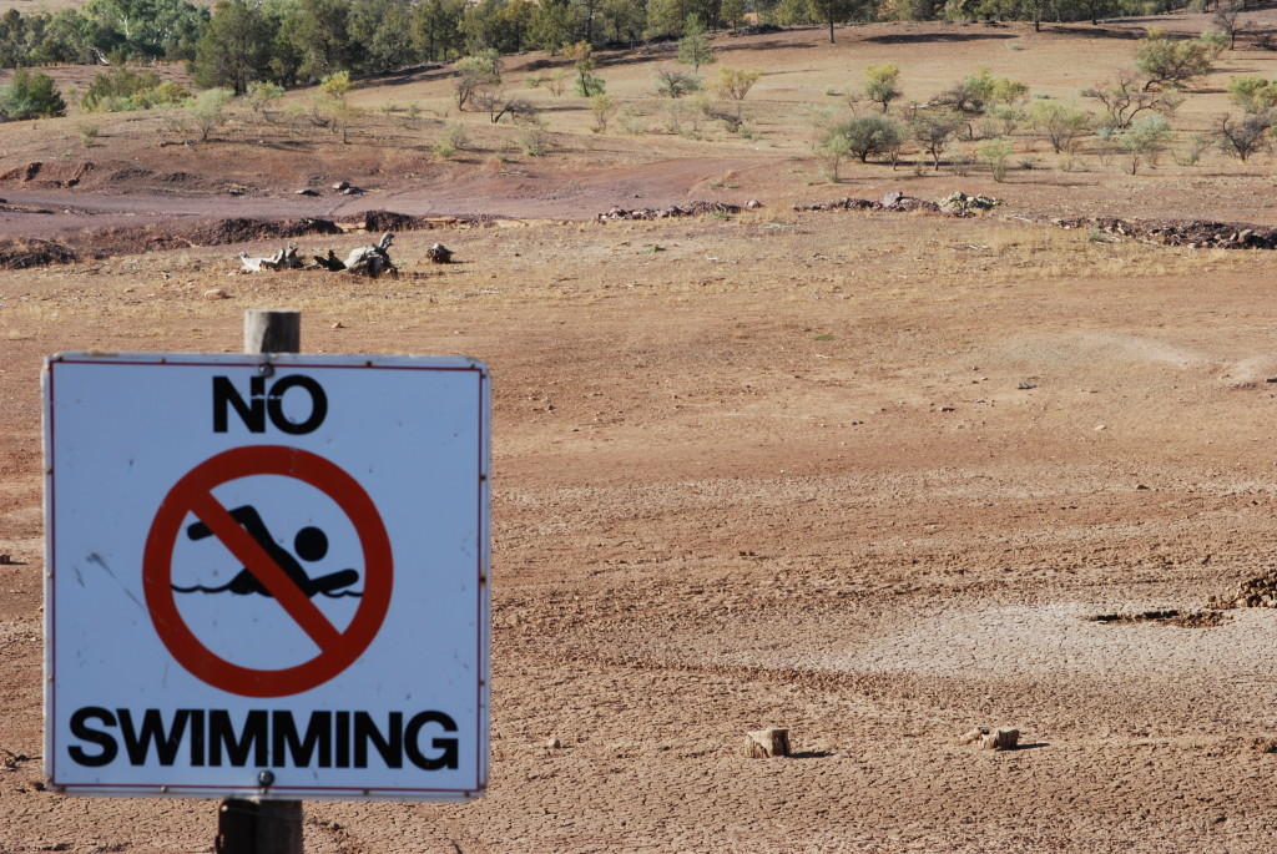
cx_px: 638
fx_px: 4900
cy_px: 427
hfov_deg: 14.8
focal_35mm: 138
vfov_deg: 10.0
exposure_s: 1/40
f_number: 16
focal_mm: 92
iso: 100
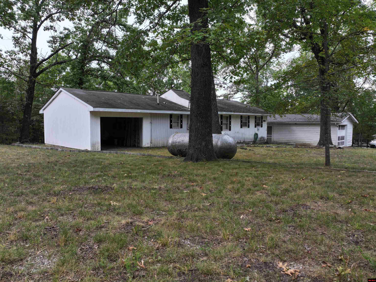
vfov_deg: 56.8
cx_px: 188
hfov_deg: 71.6
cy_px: 141
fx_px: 261
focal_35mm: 24
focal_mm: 12.29
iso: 280
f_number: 2.8
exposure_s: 1/100
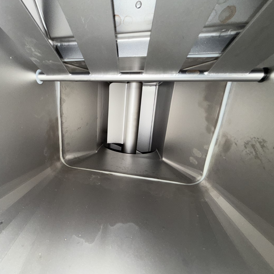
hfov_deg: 81.5
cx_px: 94
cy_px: 139
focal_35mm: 17
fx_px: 152
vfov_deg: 84.0
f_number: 2.2
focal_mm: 2.22
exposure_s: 1/94
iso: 80
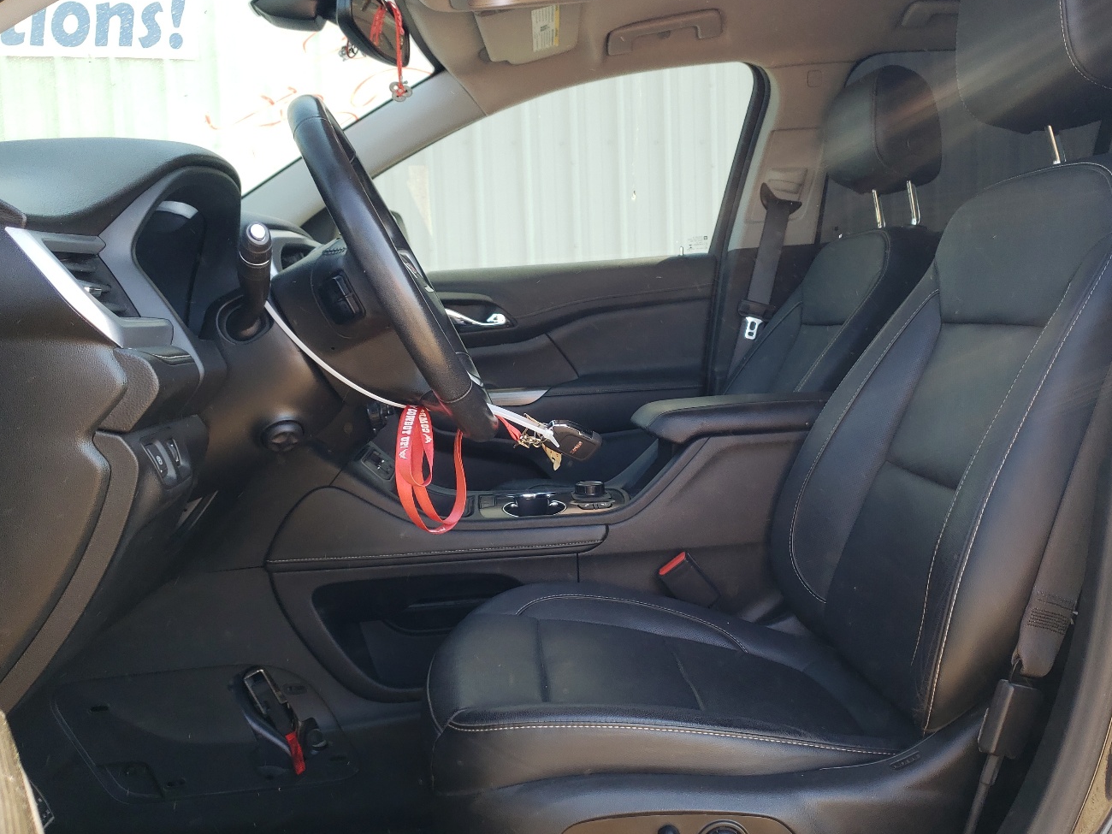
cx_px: 609
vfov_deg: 44.1
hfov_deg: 56.7
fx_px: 1028
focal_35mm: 32
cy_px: 459
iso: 50
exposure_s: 1/154
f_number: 1.5
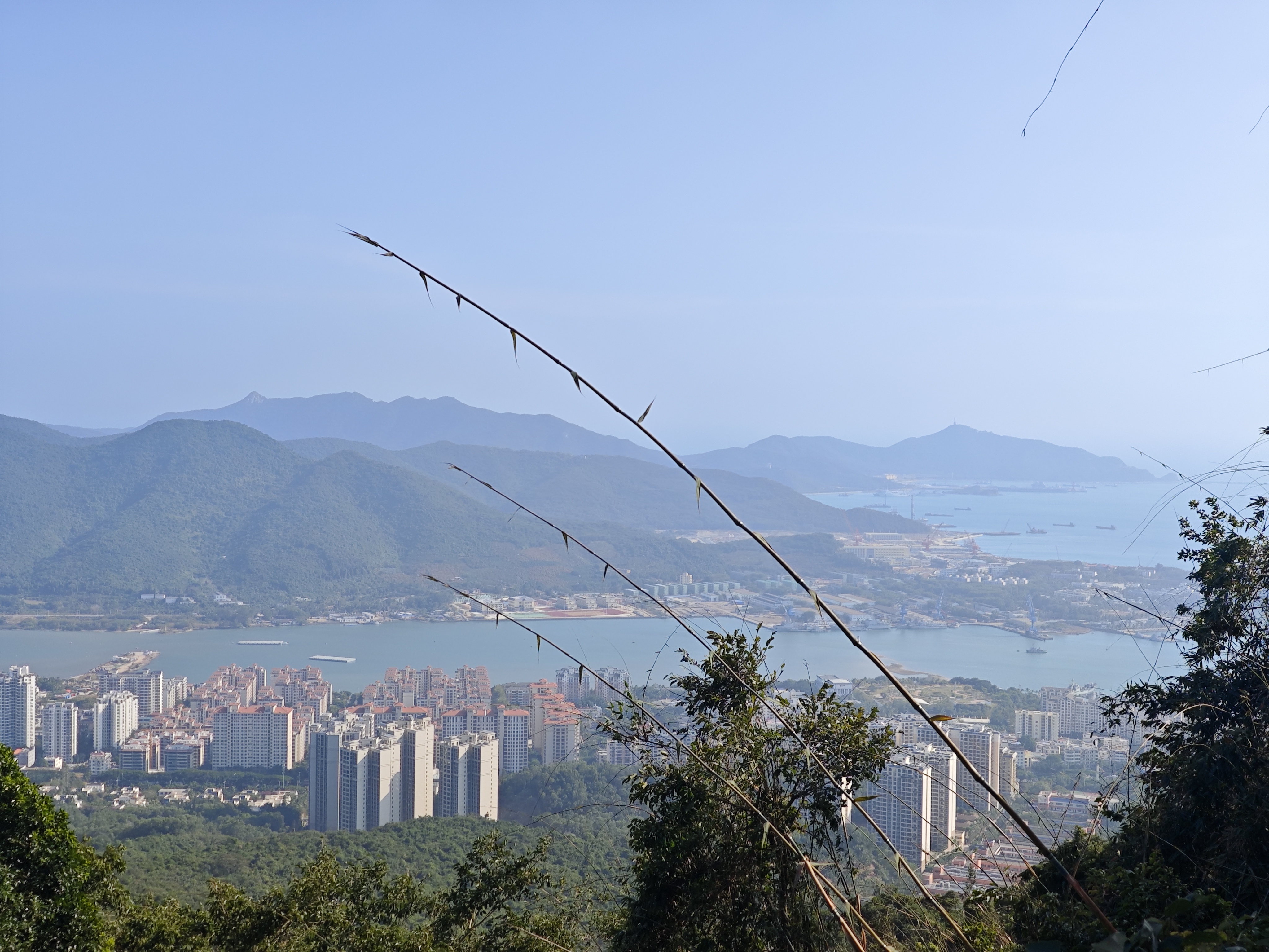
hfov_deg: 41.2
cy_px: 476
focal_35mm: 46
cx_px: 634
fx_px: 1686
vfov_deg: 31.5
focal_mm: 6.55
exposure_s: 1/2567
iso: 50
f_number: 1.6
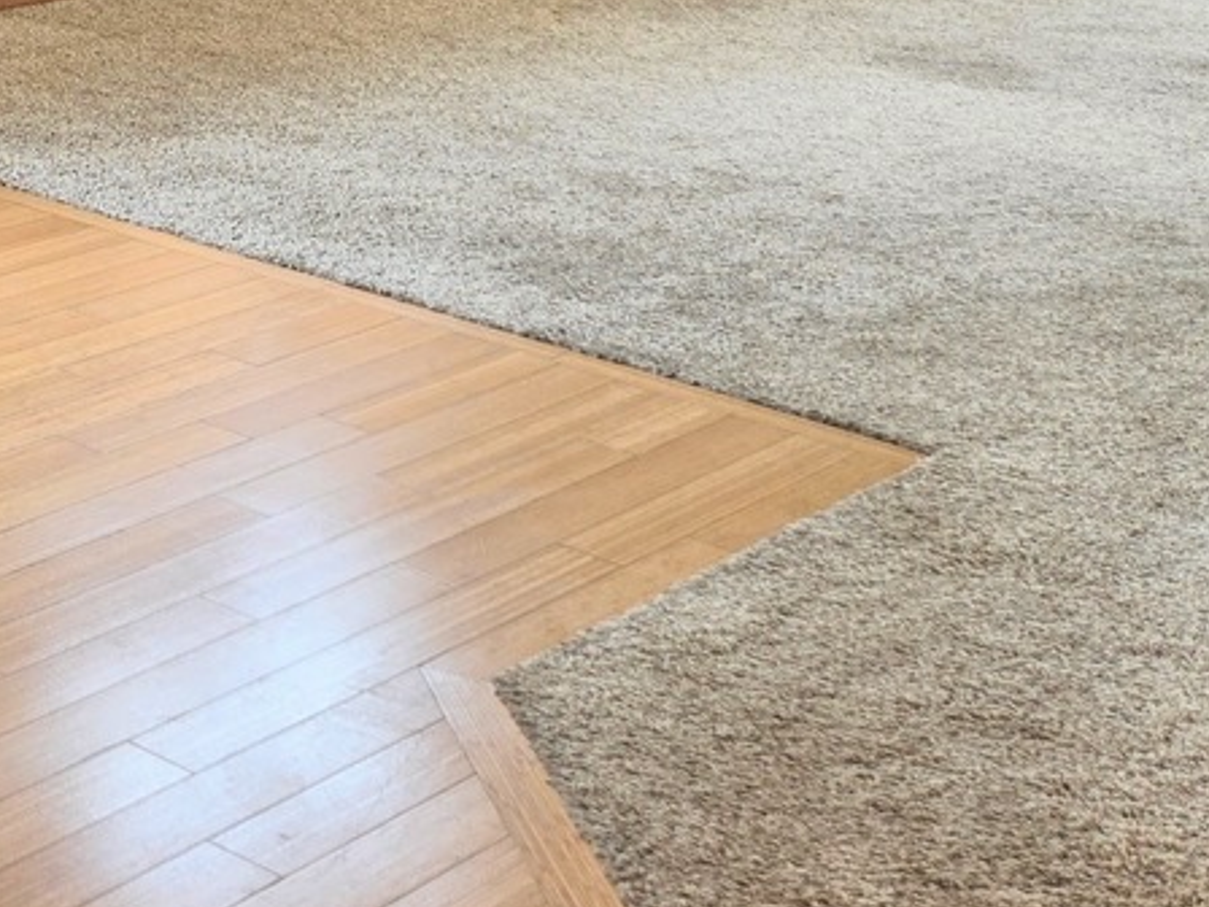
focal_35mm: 74
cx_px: -540
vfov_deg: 18.7
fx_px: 2585
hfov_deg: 22.3
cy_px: -208
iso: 64
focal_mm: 5.4
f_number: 1.8
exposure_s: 1/120
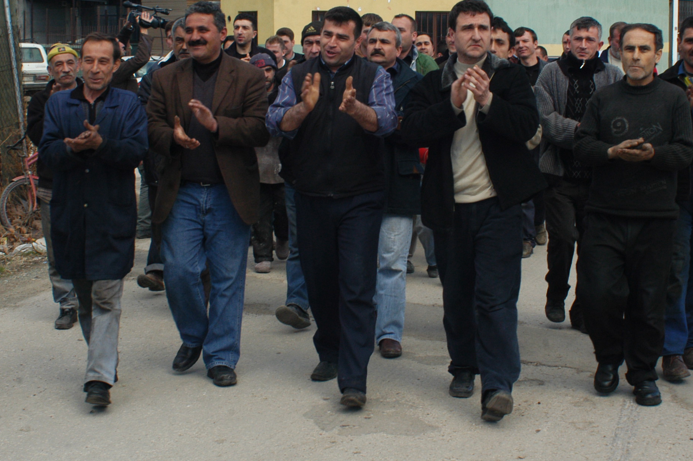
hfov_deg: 29.2
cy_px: 163
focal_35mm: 69
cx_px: 396
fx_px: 1327
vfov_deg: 19.6
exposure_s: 1/200
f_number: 8
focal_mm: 28
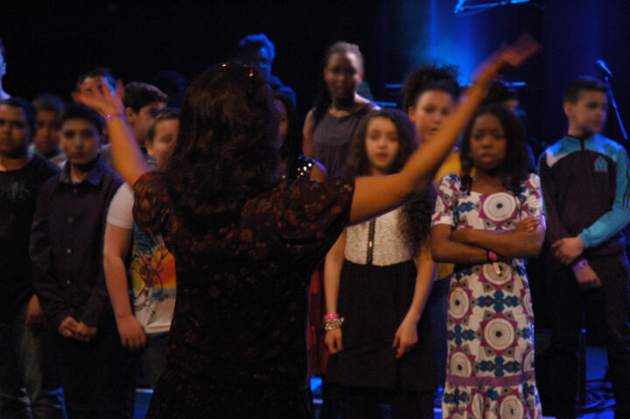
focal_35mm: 105
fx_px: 1836
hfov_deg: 19.5
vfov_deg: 13.0
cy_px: 210
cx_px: 315
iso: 1600
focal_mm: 70
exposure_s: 1/50
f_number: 5.6
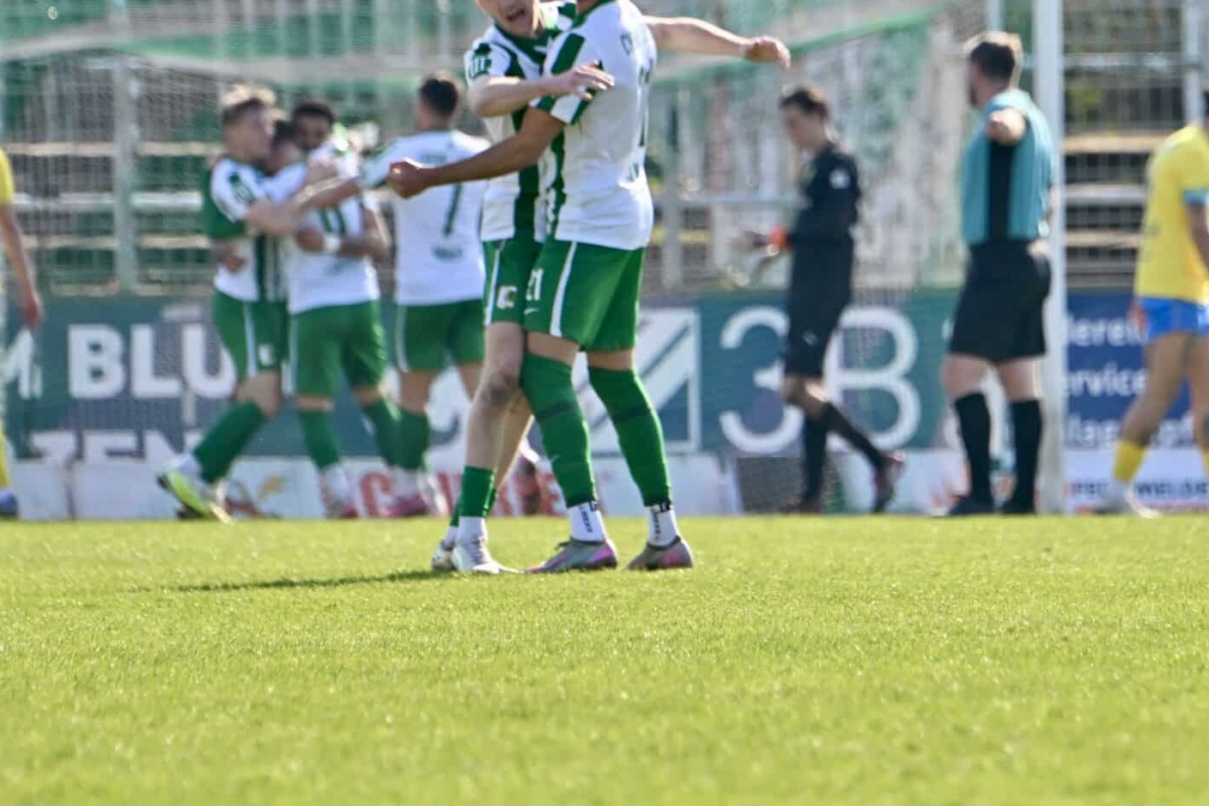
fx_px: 19540
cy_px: 391
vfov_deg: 2.4
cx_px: 587
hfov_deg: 3.5
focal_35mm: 582
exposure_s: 1/1250
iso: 400
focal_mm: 400
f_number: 5.6
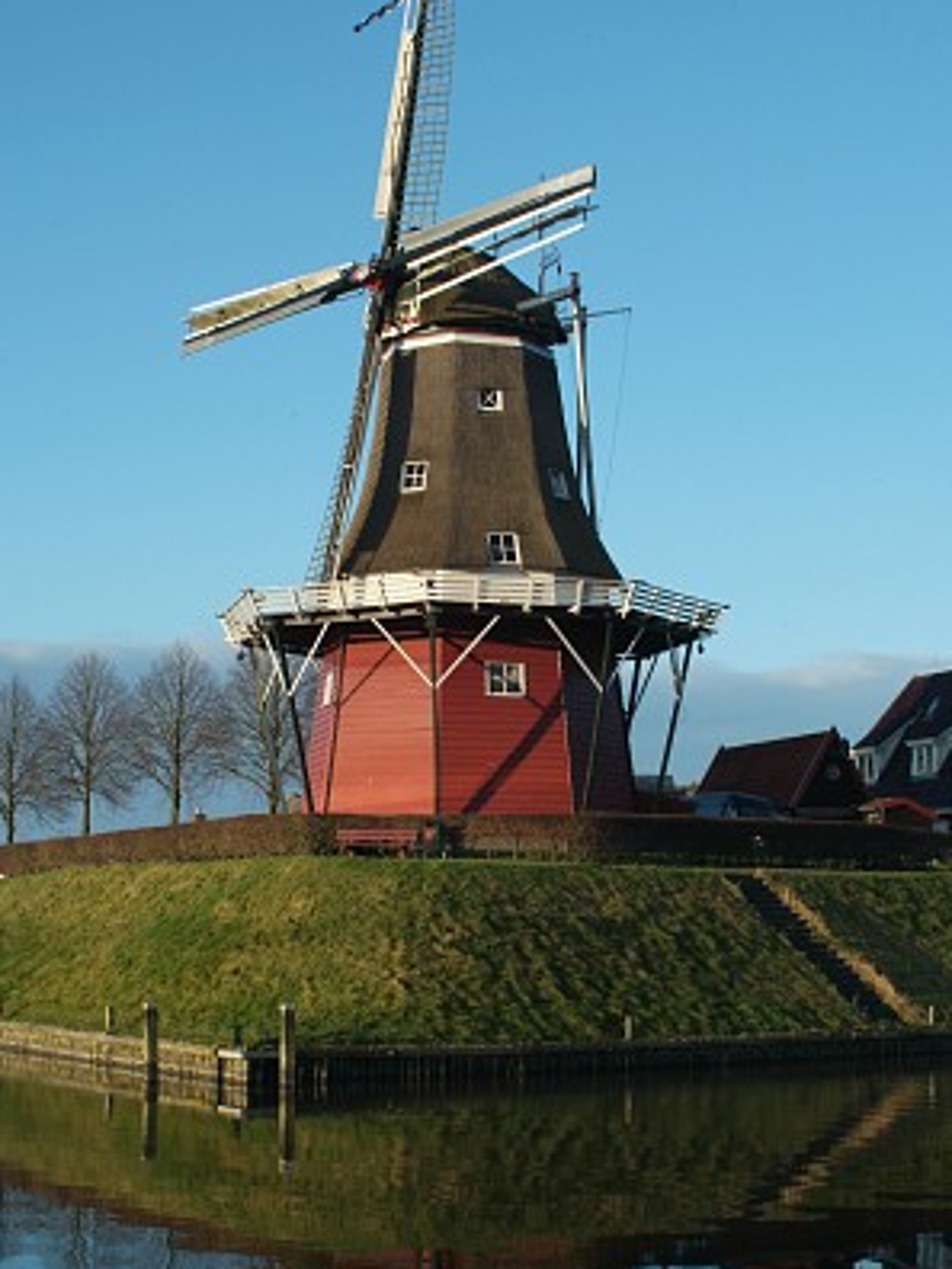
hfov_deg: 25.2
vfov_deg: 33.2
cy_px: 574
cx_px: 476
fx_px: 2127
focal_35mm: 58
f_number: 11
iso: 400
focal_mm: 35
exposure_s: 1/250
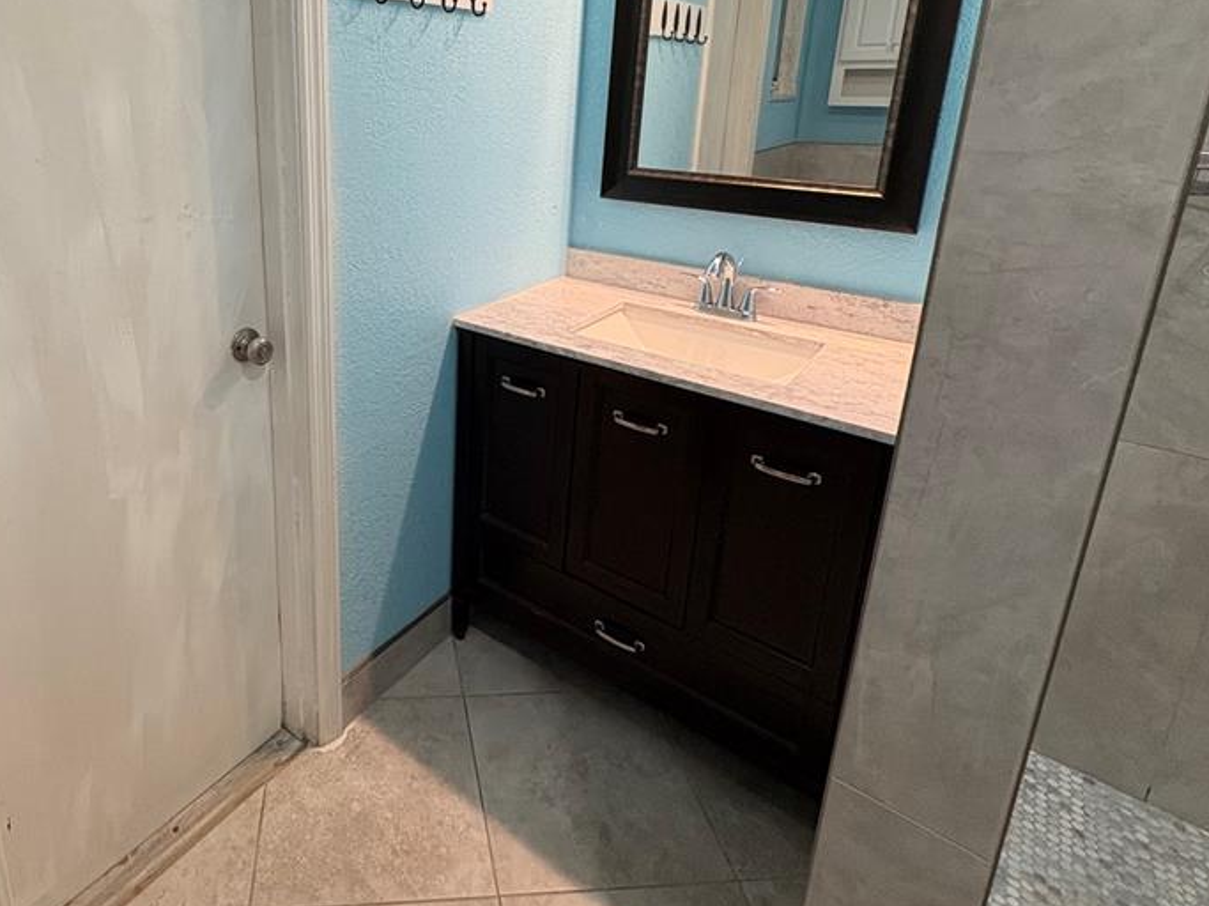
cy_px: 274
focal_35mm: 21
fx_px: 733
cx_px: 404
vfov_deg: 61.3
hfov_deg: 76.5
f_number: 2.2
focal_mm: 2.22
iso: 200
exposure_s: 1/120
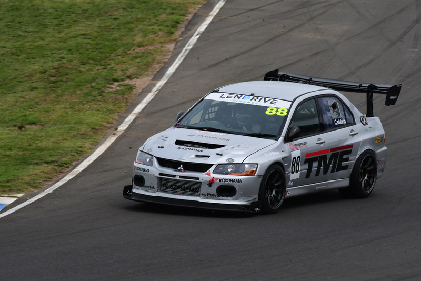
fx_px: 8072
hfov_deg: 3.0
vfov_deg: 2.0
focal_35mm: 690
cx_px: 210
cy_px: 140
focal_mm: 460
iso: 400
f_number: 11
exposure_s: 1/640
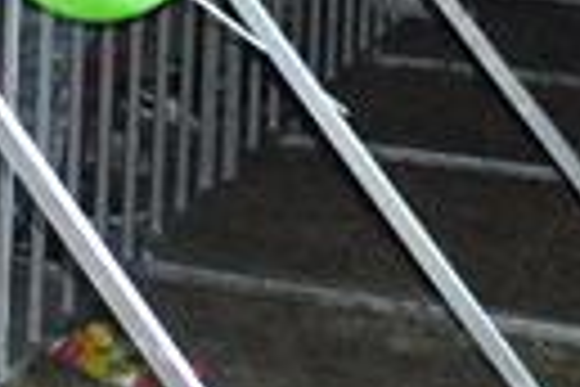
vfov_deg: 7.4
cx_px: -1133
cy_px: -439
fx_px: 2868
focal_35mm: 178
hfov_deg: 9.3
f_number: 5.6
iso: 3200
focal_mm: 18
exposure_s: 1/60
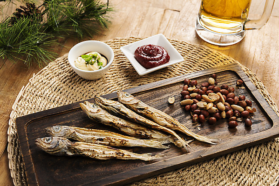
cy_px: 93
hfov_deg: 36.2
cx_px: 140
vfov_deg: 24.6
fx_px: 426
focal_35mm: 55
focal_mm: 55
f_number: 10
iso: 100
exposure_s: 1/125
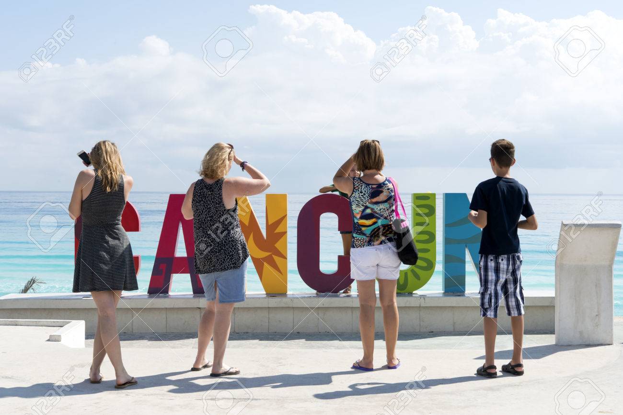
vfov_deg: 22.6
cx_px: 312
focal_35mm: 60
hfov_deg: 33.4
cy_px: 208
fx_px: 1038
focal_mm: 60
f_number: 14
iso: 100
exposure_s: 1/80
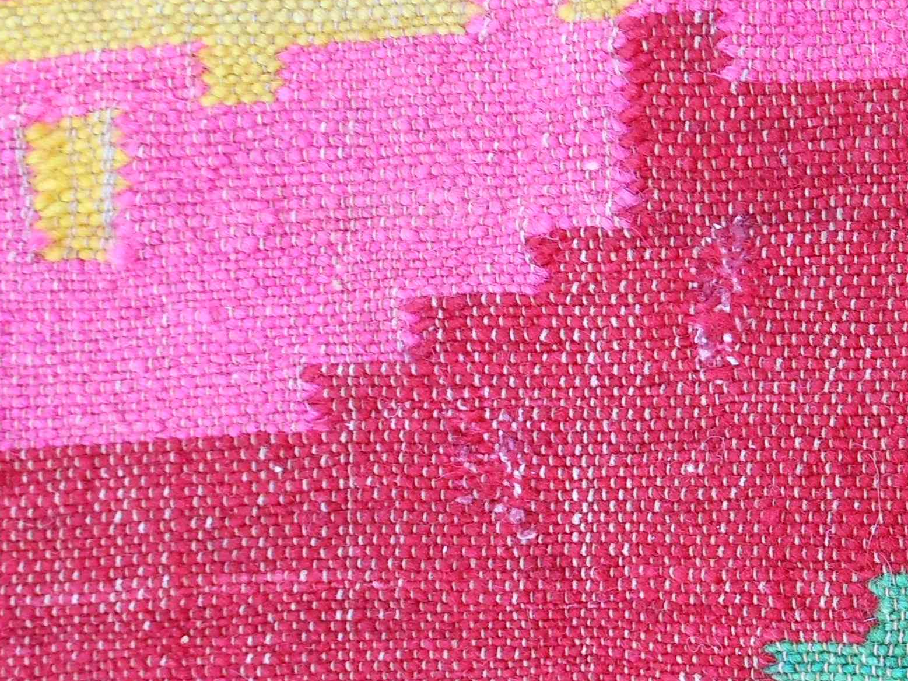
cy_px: 291
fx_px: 1941
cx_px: 1050
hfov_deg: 24.2
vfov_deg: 19.9
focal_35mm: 74
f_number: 3.2
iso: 80
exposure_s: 1/50
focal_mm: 4.5
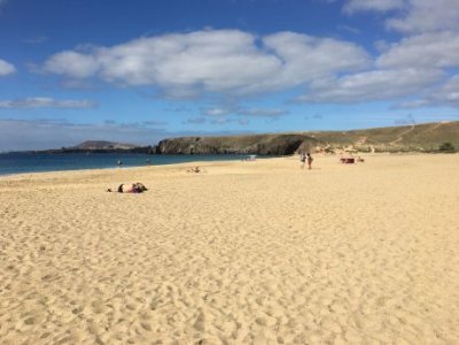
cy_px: 172
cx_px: 230
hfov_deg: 61.7
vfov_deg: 48.2
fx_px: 385
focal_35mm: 29
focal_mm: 4.15
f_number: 2.2
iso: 25
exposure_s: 1/3344
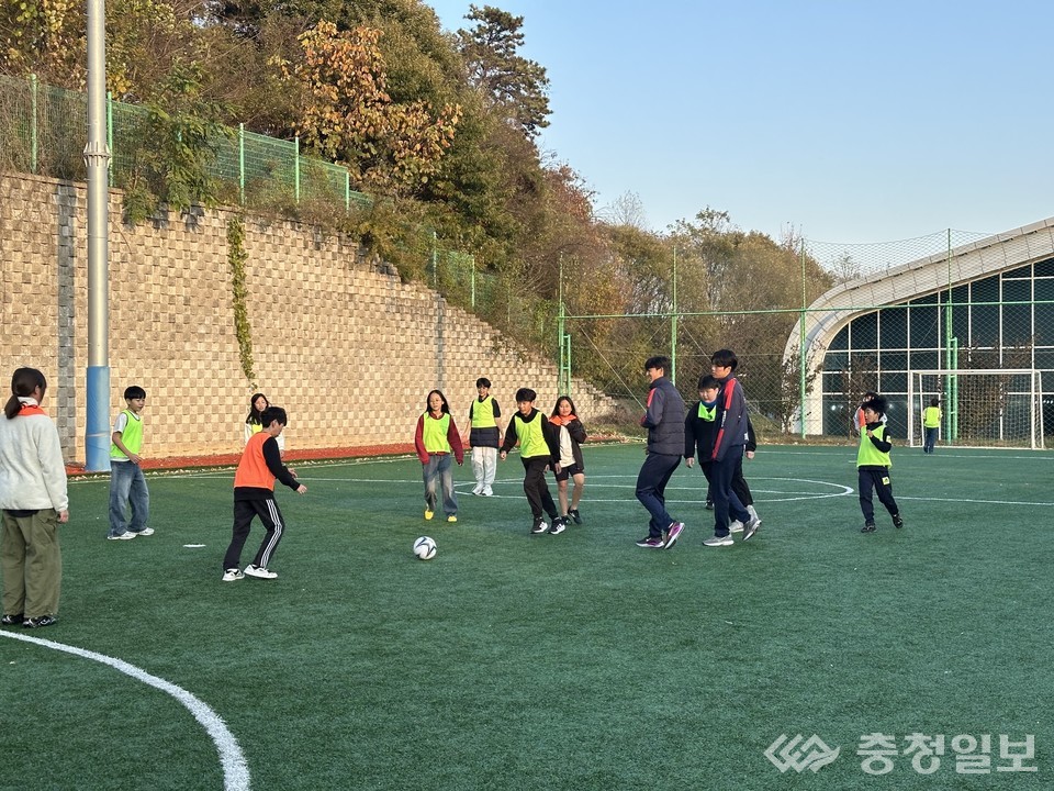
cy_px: 396
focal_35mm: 48
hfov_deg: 39.7
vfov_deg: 30.3
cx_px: 527
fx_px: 1462
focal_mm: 6.86
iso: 64
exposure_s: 1/919
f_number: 1.78
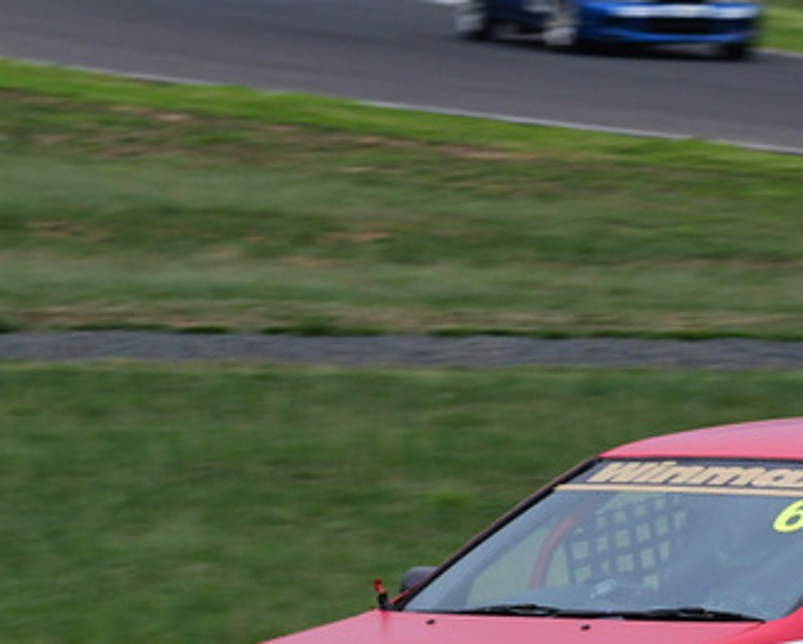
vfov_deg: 2.2
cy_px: 387
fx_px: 16622
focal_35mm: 699
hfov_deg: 2.8
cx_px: 753
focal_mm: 200
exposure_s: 1/200
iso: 640
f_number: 10
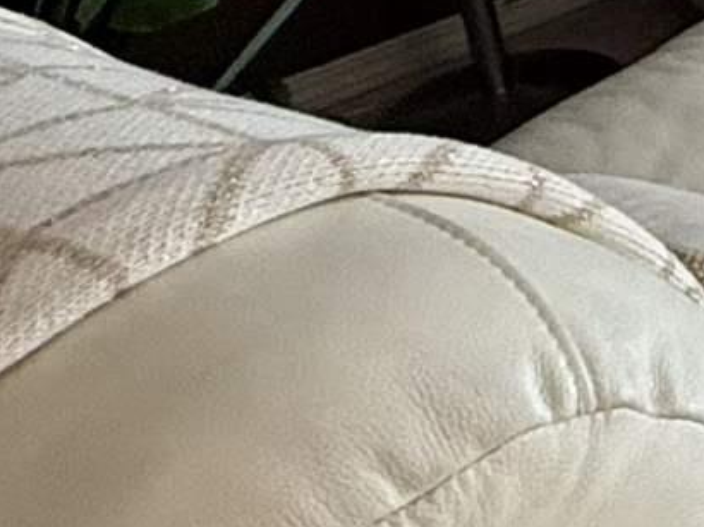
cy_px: -348
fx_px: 2134
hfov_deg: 13.1
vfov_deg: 13.0
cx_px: 1782
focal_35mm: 105
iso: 250
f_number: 2.2
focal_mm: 2.22
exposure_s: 1/120
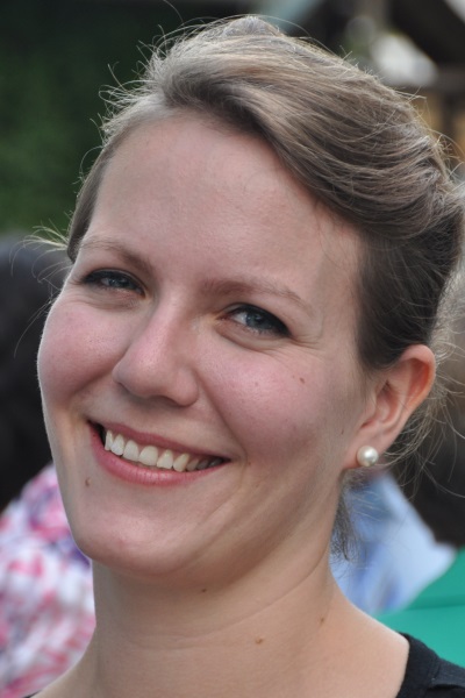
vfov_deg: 14.9
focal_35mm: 138
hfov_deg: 9.9
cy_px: 349
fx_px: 2674
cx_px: 232
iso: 400
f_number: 5.6
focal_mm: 92
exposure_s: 1/125
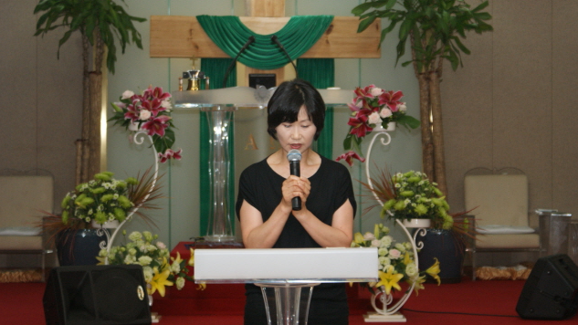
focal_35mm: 111
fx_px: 1701
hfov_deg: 19.3
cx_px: 289
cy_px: 151
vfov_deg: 10.9
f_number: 5.6
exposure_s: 1/125
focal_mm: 70
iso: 400
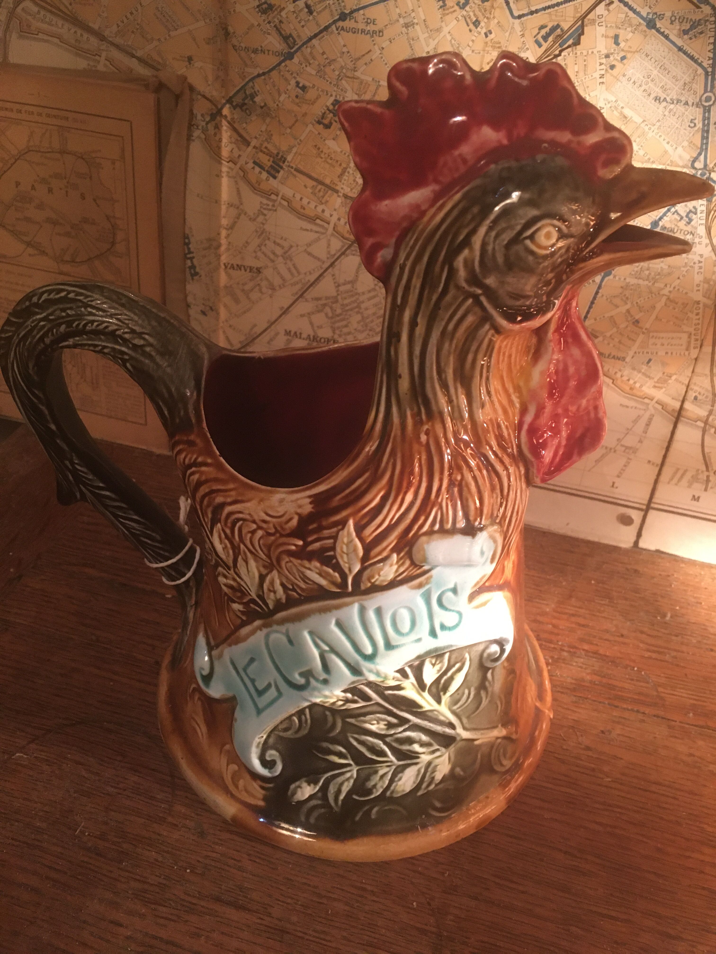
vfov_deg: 61.7
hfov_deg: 48.2
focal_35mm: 29
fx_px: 800
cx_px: 358
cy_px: 477
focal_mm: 4.15
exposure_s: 1/20
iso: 200
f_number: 2.2
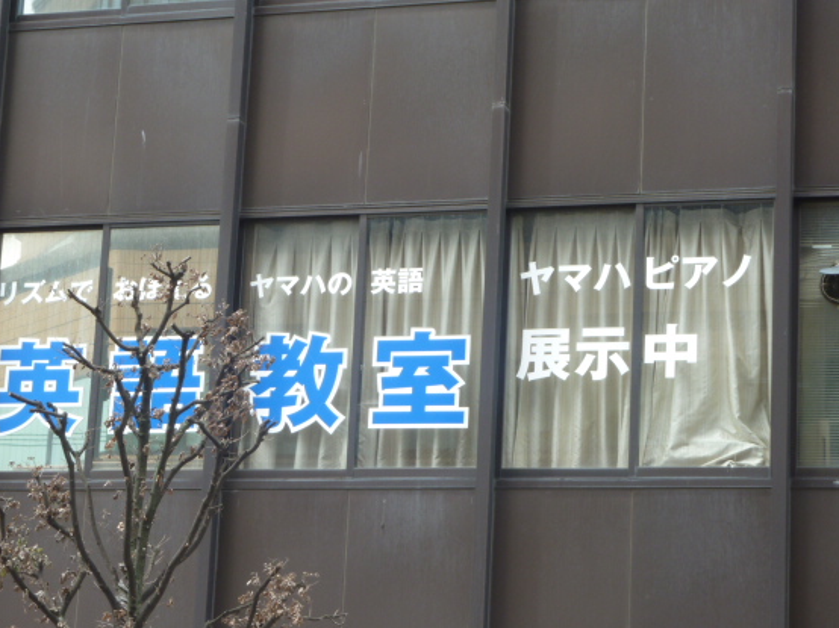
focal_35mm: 104
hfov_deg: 18.9
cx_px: 363
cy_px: 339
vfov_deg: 14.2
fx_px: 2520
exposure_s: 1/125
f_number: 4.3
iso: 80
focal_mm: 14.7
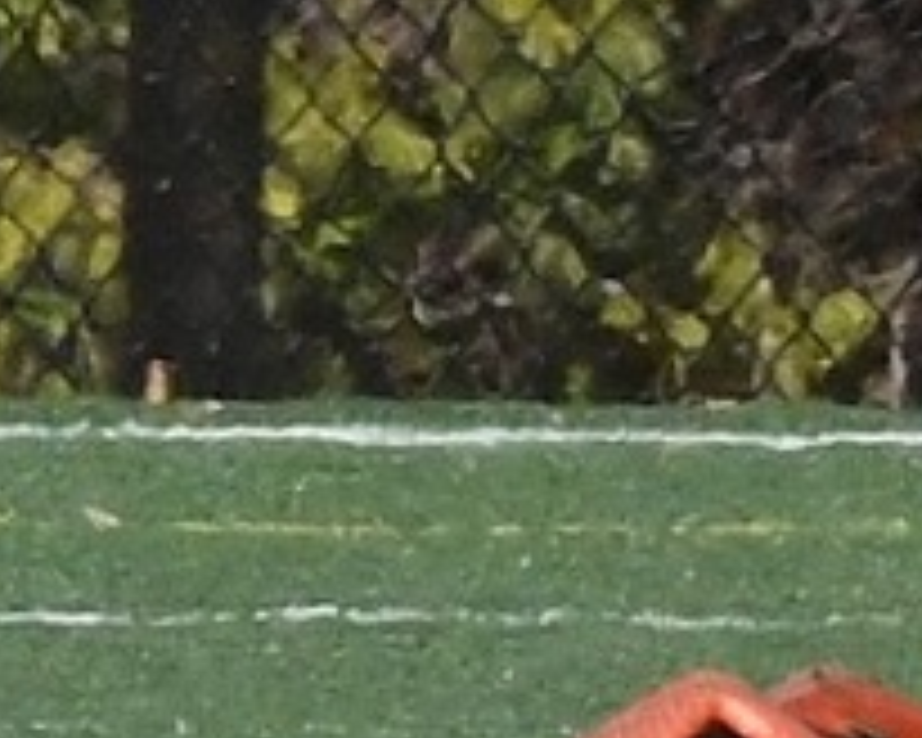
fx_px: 42787
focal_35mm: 1568
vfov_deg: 1.0
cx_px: 2006
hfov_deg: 1.2
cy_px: -166
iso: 1250
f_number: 16
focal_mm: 200
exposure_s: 1/1000
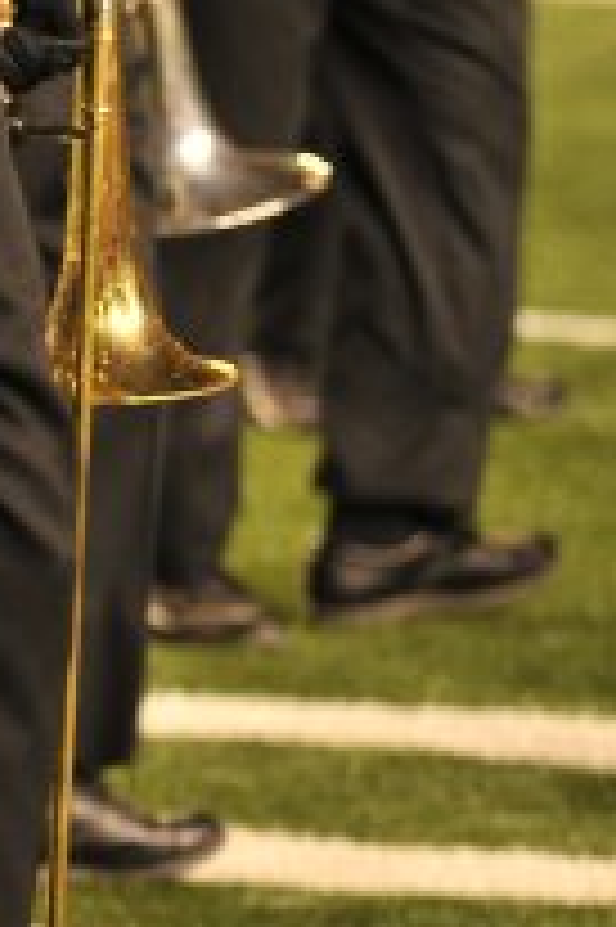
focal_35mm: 611
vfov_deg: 3.4
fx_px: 15708
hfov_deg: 2.2
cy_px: -207
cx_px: -196
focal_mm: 140
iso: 320
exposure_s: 1/60
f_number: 2.8
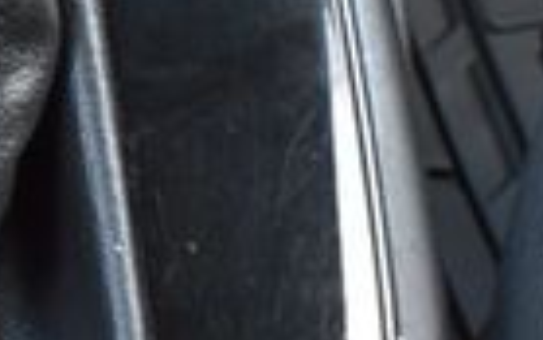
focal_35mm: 141
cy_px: -129
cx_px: 4
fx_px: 2087
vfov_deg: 9.1
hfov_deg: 14.6
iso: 2500
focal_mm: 20
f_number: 7.1
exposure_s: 1/25
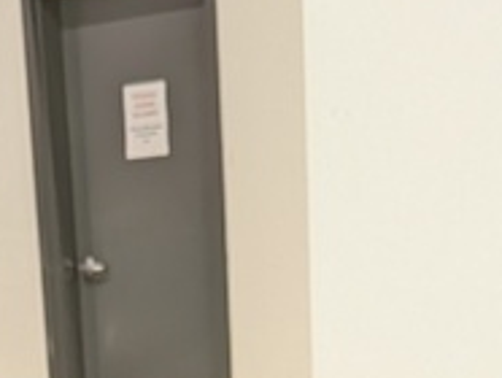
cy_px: 1002
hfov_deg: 14.8
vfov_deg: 9.6
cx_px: 89
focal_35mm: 132
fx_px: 1917
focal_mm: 4.53
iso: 118
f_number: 1.7
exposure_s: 1/100
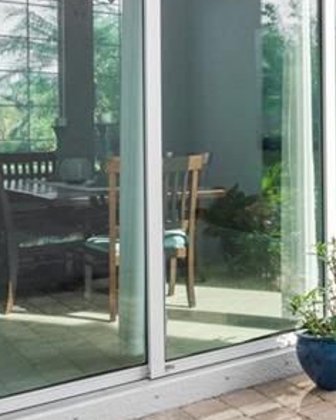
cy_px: 147
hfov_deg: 21.7
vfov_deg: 35.7
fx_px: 646
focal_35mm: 52
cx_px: 564
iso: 200
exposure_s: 1/320
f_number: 9
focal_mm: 16
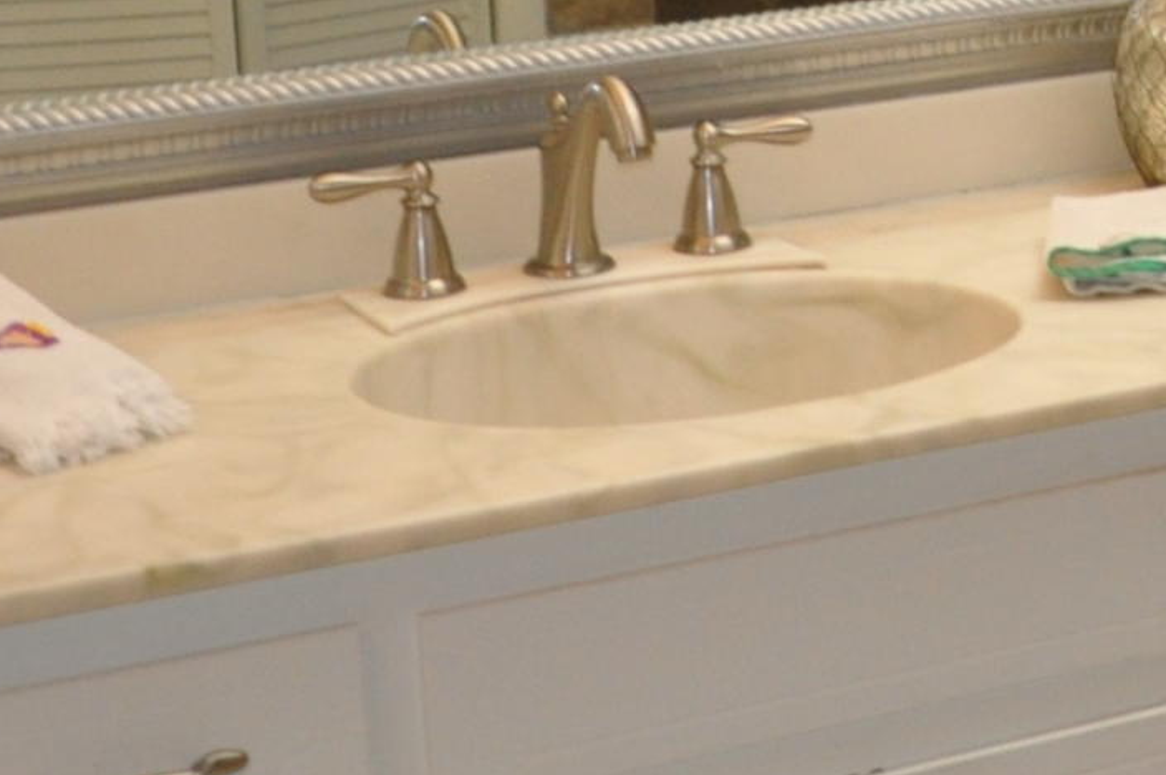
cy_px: -233
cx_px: 1716
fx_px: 3721
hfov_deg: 16.3
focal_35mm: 115
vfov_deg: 11.6
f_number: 3.5
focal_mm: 18
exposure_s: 1/60
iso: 800
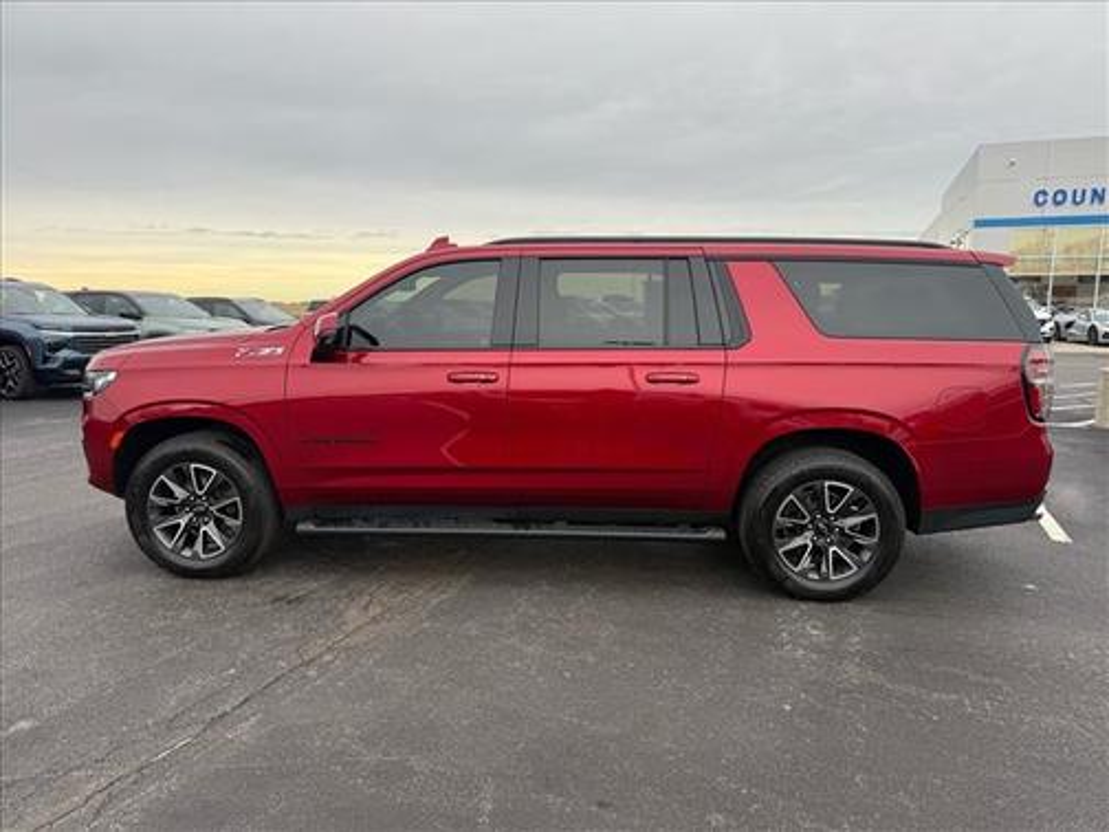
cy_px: 416
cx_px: 554
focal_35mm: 24
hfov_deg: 71.6
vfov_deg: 56.8
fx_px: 769
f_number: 1.78
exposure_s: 1/497
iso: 80
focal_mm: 6.76
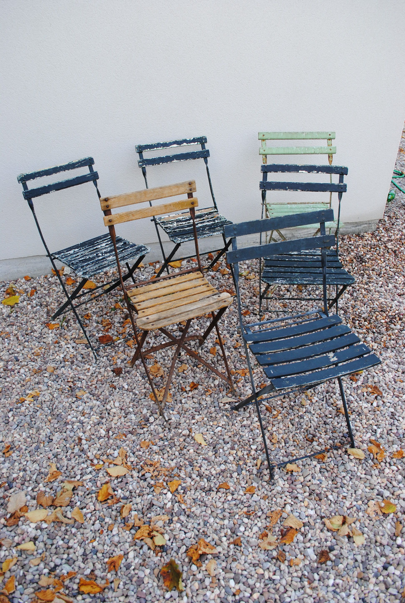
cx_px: 202
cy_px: 302
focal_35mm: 27
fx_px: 453
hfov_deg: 48.1
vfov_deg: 67.3
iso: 200
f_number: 5.6
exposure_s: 1/125
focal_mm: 18
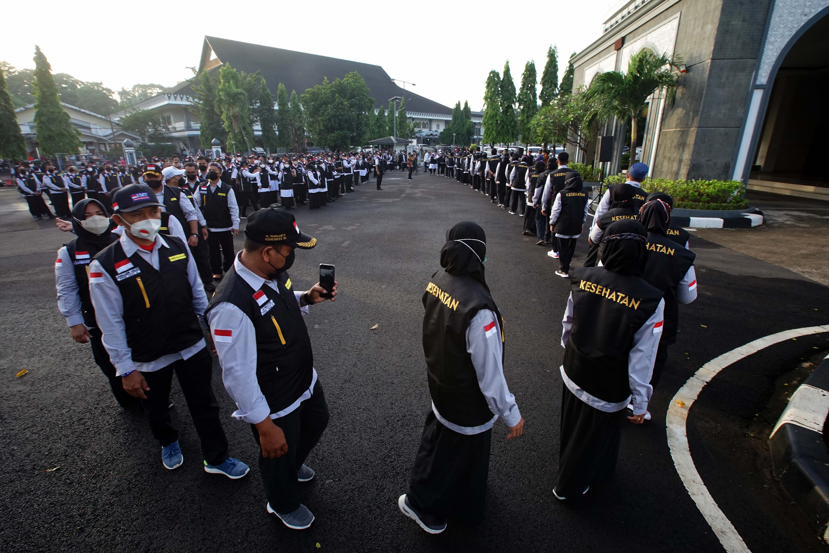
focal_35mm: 16
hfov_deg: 96.7
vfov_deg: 73.7
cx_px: 414
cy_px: 276
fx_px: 368
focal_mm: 16
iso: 1600
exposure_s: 1/100
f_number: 11
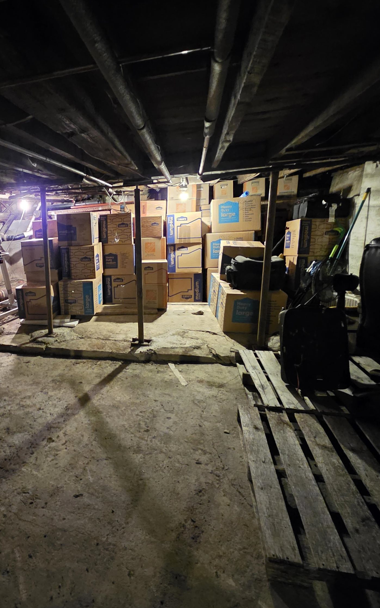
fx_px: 315
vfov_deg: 88.0
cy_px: 301
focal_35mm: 19
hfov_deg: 58.1
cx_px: 82
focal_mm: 2.2
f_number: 1.9
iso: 2500
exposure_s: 1/24
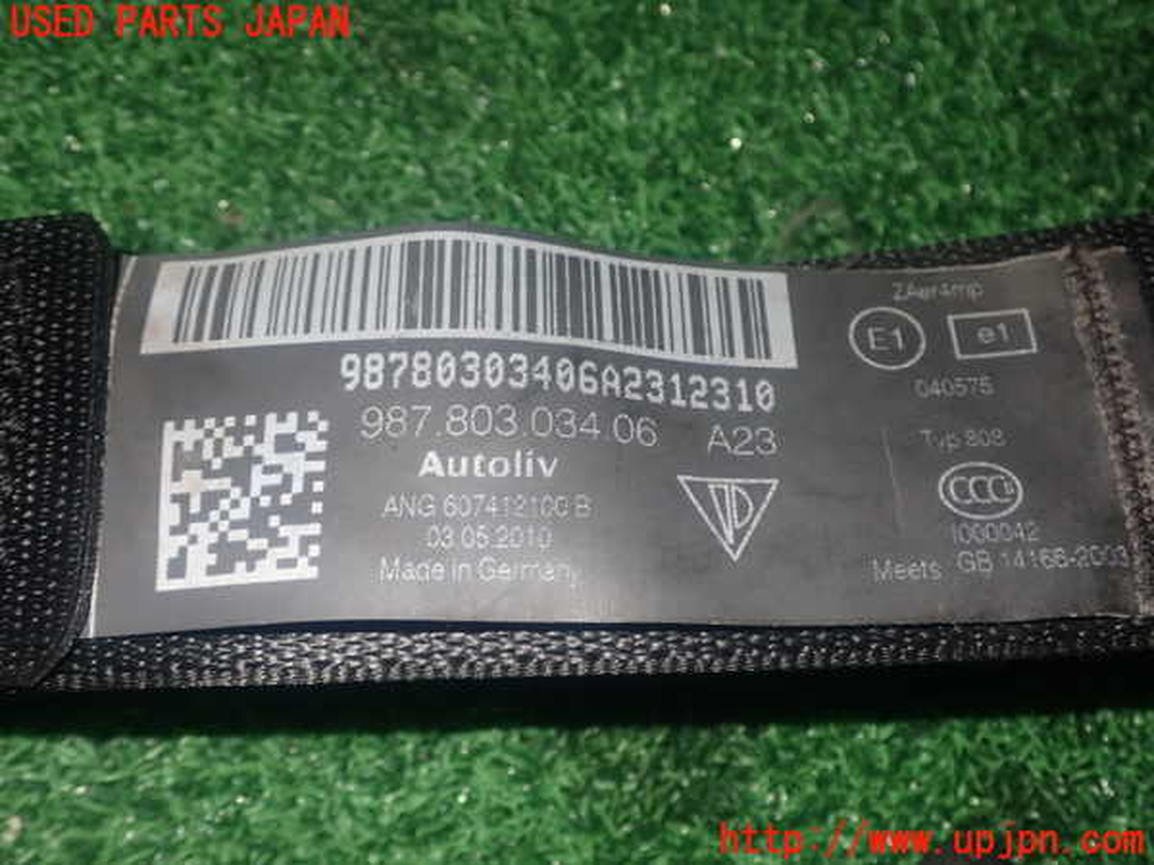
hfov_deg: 45.8
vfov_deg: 35.1
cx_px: 577
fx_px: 1367
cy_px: 432
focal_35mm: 41
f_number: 8
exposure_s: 1/40
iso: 200
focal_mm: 7.31
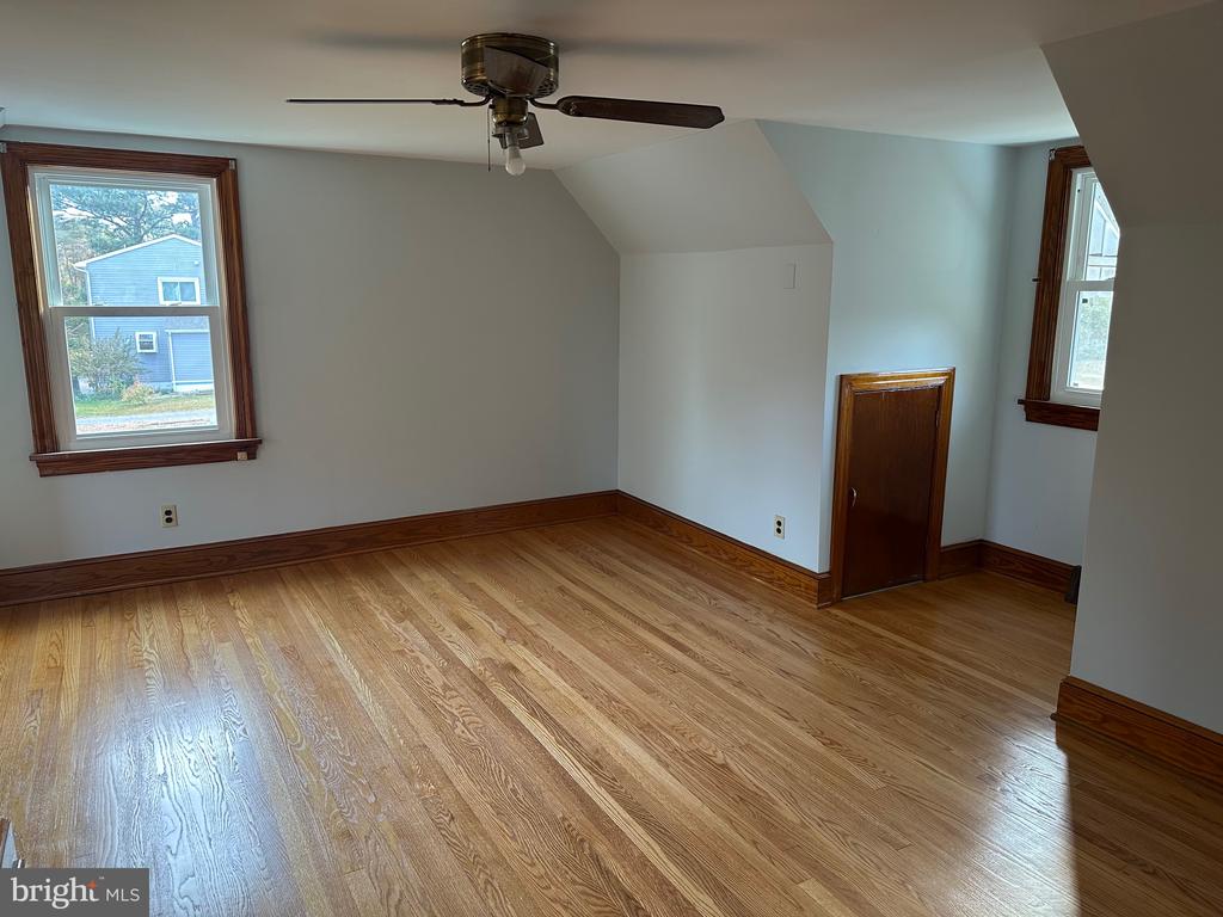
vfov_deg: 56.8
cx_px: 612
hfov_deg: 71.6
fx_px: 848
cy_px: 458
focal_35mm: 24
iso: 125
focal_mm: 6.86
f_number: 1.78
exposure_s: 1/60
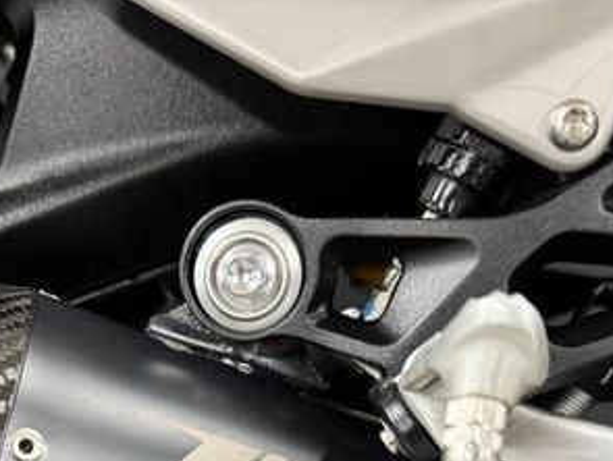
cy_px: 494
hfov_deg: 36.4
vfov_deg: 26.1
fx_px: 922
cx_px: 199
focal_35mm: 52
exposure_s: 1/50
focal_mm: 6.76
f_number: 1.78
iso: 640
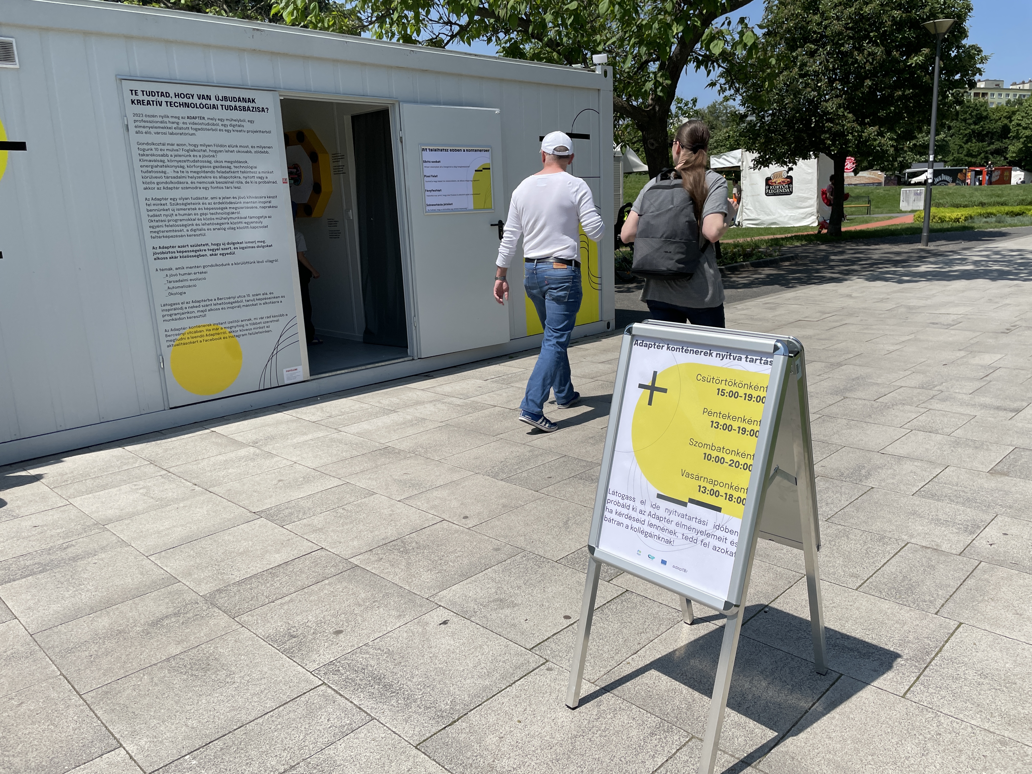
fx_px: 775
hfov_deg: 67.3
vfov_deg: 53.1
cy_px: 387
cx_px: 516
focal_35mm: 26
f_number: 1.6
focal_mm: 4.2
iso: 32
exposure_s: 1/5291
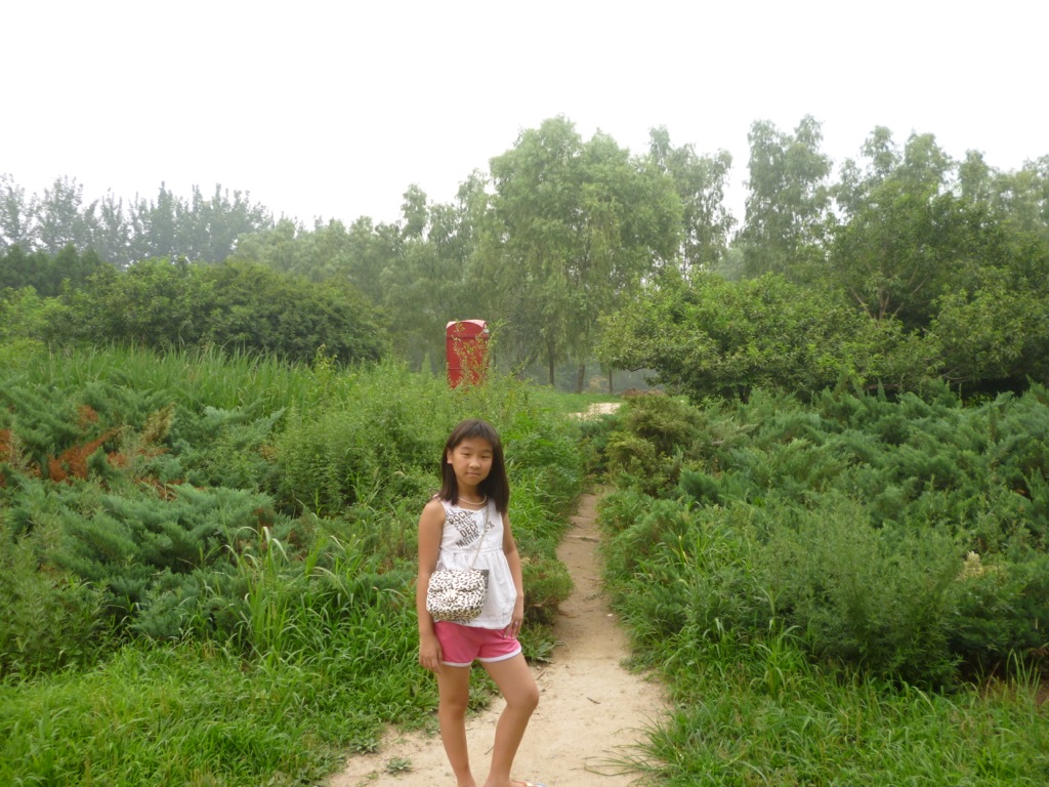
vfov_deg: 49.7
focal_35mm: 28
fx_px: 849
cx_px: 524
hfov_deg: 63.4
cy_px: 394
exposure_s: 1/250
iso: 100
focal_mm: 5
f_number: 3.1
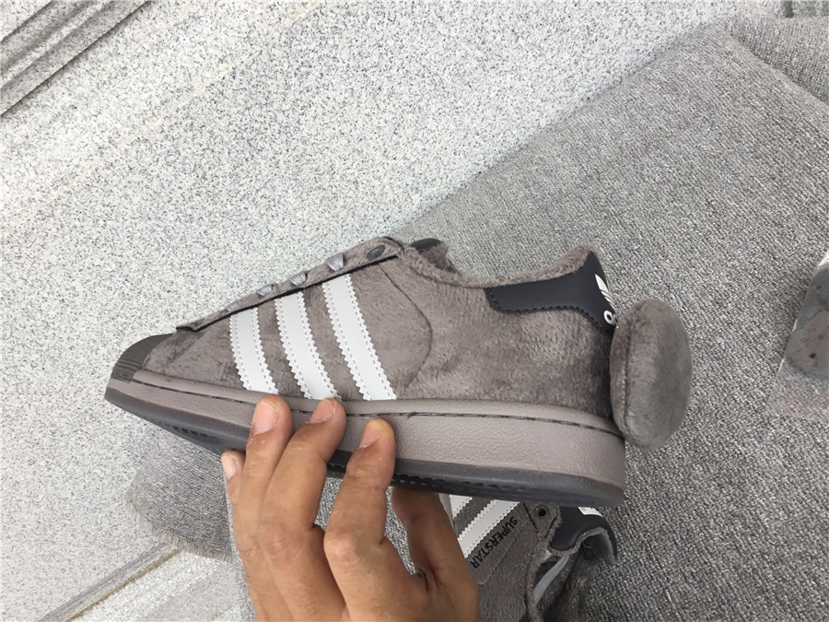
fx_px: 742
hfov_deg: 58.4
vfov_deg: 45.4
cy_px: 311
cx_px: 414
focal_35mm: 31
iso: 25
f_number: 2.4
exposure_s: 1/118
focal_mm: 3.3
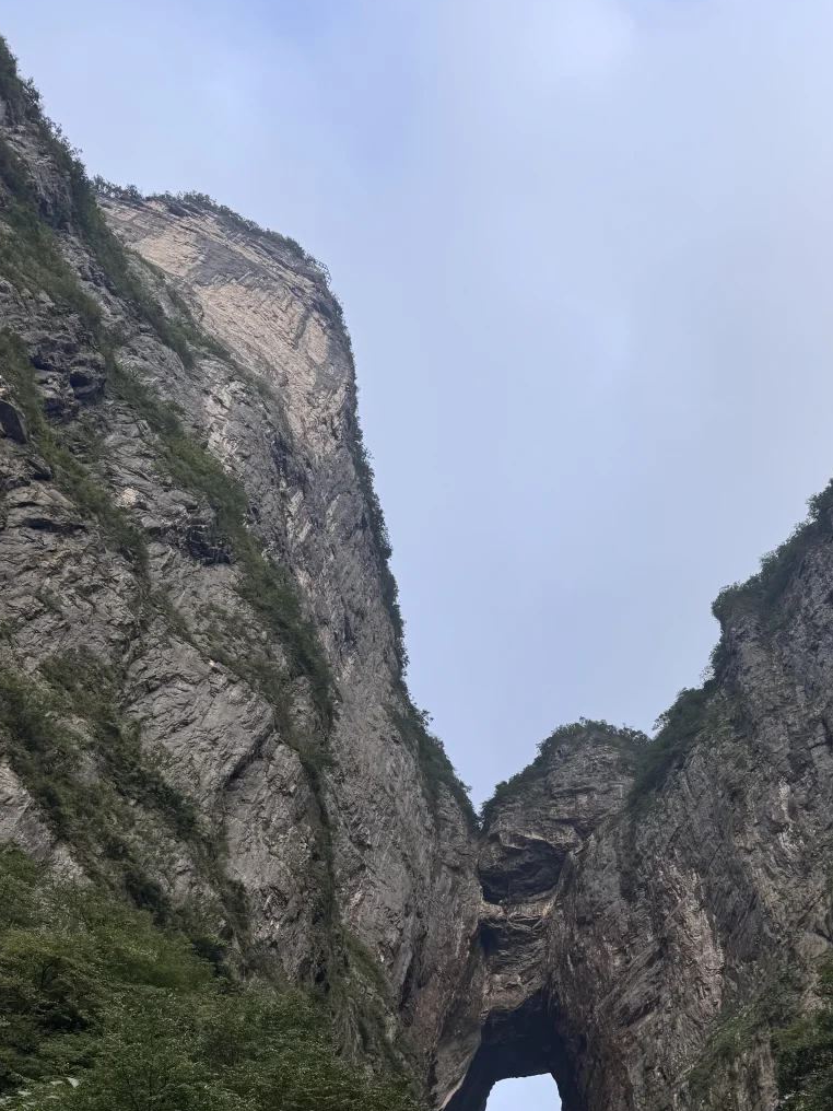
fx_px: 1091
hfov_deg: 41.3
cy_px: 737
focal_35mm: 34
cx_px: 555
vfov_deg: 53.0
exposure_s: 1/598
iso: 80
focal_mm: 6.76
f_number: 1.78
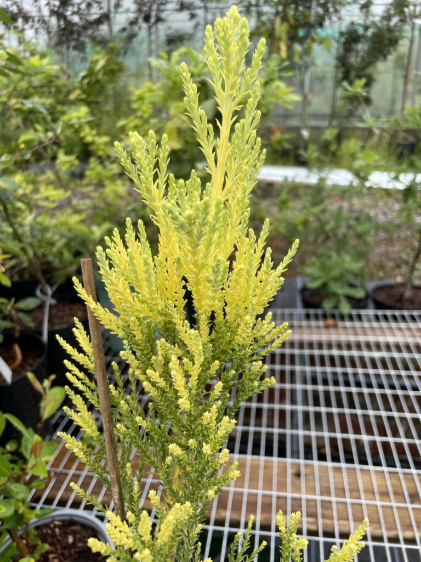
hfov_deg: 53.1
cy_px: 281
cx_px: 210
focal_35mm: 26
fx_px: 422
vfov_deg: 67.3
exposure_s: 1/447
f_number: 1.6
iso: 32
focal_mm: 4.2
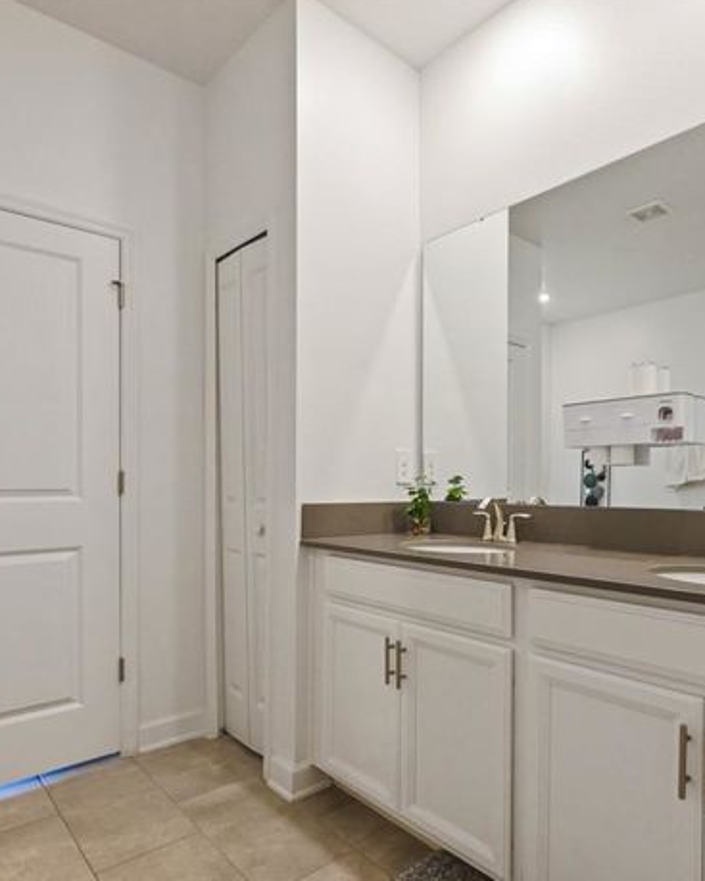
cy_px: 497
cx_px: 412
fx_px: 548
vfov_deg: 77.3
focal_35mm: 21
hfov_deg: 65.1
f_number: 4
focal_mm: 7
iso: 1000
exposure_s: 1/60
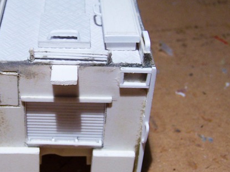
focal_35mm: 74
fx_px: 492
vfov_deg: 19.8
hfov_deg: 26.1
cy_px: 63
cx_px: 70
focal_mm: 6.3
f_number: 2.8
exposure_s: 1/45
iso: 80
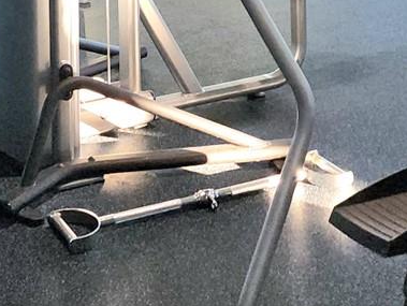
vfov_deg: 13.4
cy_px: -276
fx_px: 1142
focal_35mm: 97
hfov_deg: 20.0
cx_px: 93
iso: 125
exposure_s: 1/40
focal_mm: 6.4
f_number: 1.8
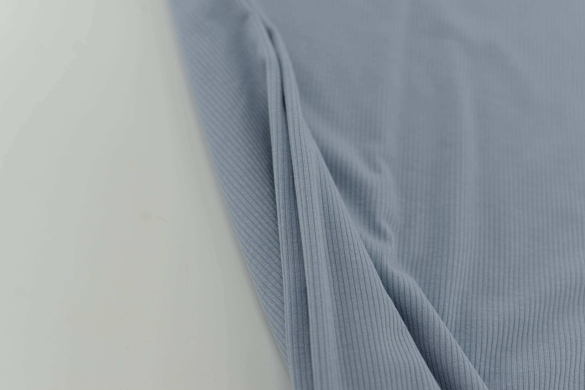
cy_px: 195
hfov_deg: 39.6
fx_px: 813
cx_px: 292
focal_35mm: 50
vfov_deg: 27.0
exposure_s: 1/200
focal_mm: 50
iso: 100
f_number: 3.5
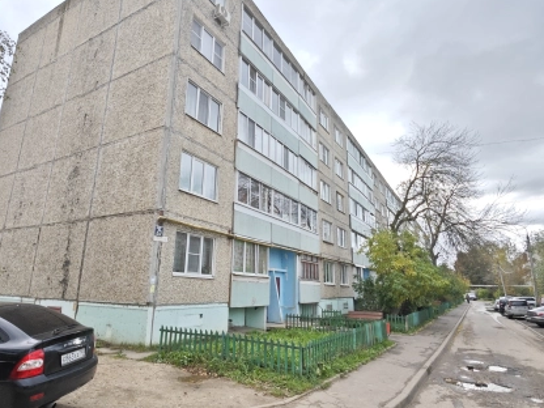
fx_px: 330
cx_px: 254
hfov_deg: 78.9
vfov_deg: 63.4
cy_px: 203
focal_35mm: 21
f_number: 2.2
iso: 50
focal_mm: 2.16
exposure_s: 1/60.1
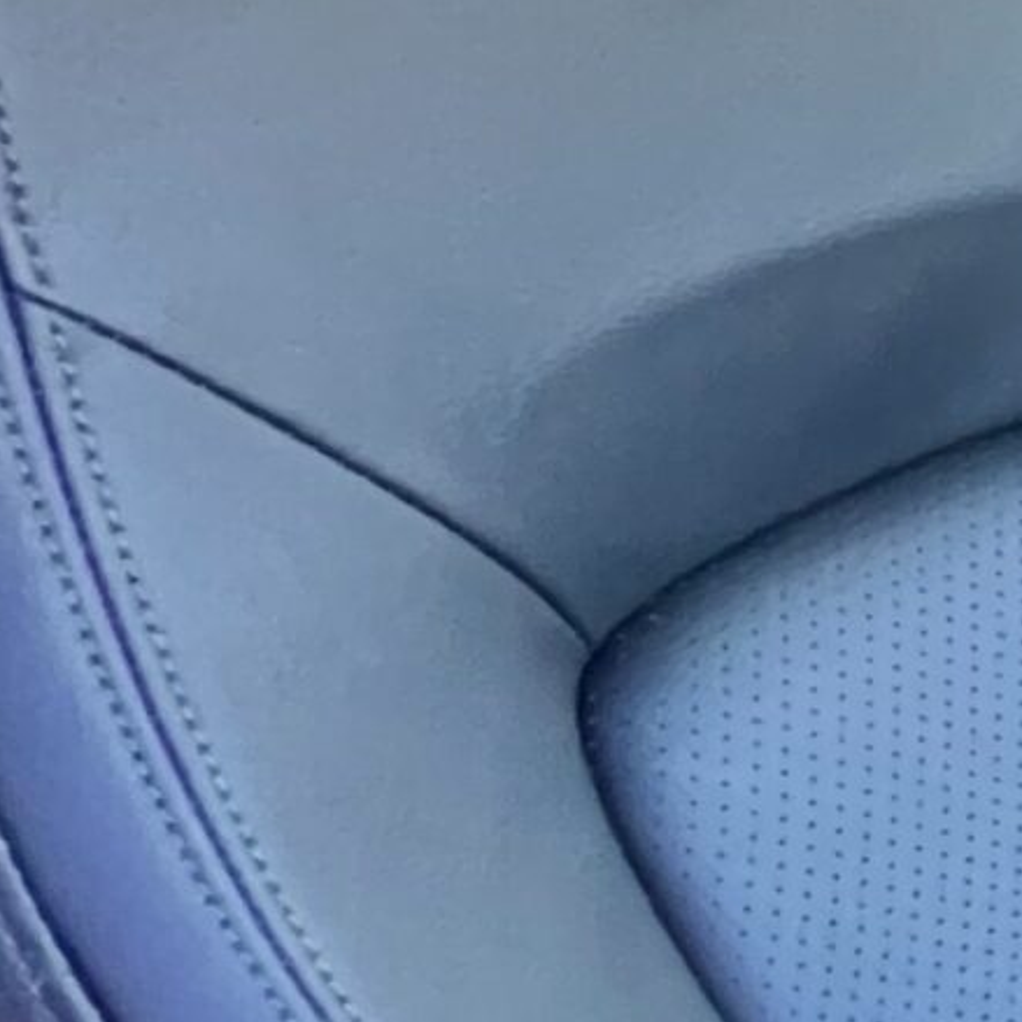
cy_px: 1078
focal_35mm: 67
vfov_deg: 24.3
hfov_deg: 11.9
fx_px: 2238
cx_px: 2978
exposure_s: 1/60
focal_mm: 1.57
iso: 640
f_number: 1.8
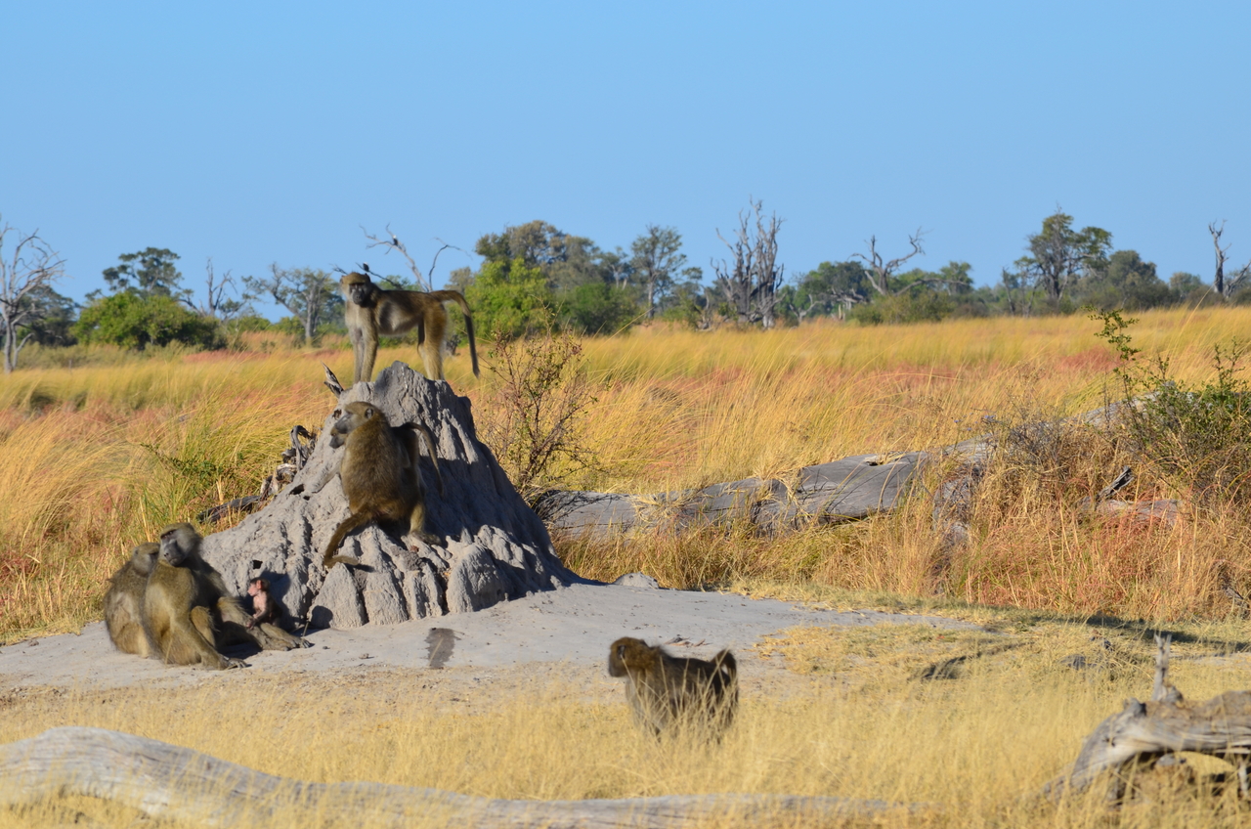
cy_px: 414
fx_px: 11445
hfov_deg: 6.3
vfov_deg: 4.1
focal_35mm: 330
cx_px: 626
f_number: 11
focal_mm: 220
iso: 100
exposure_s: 1/160
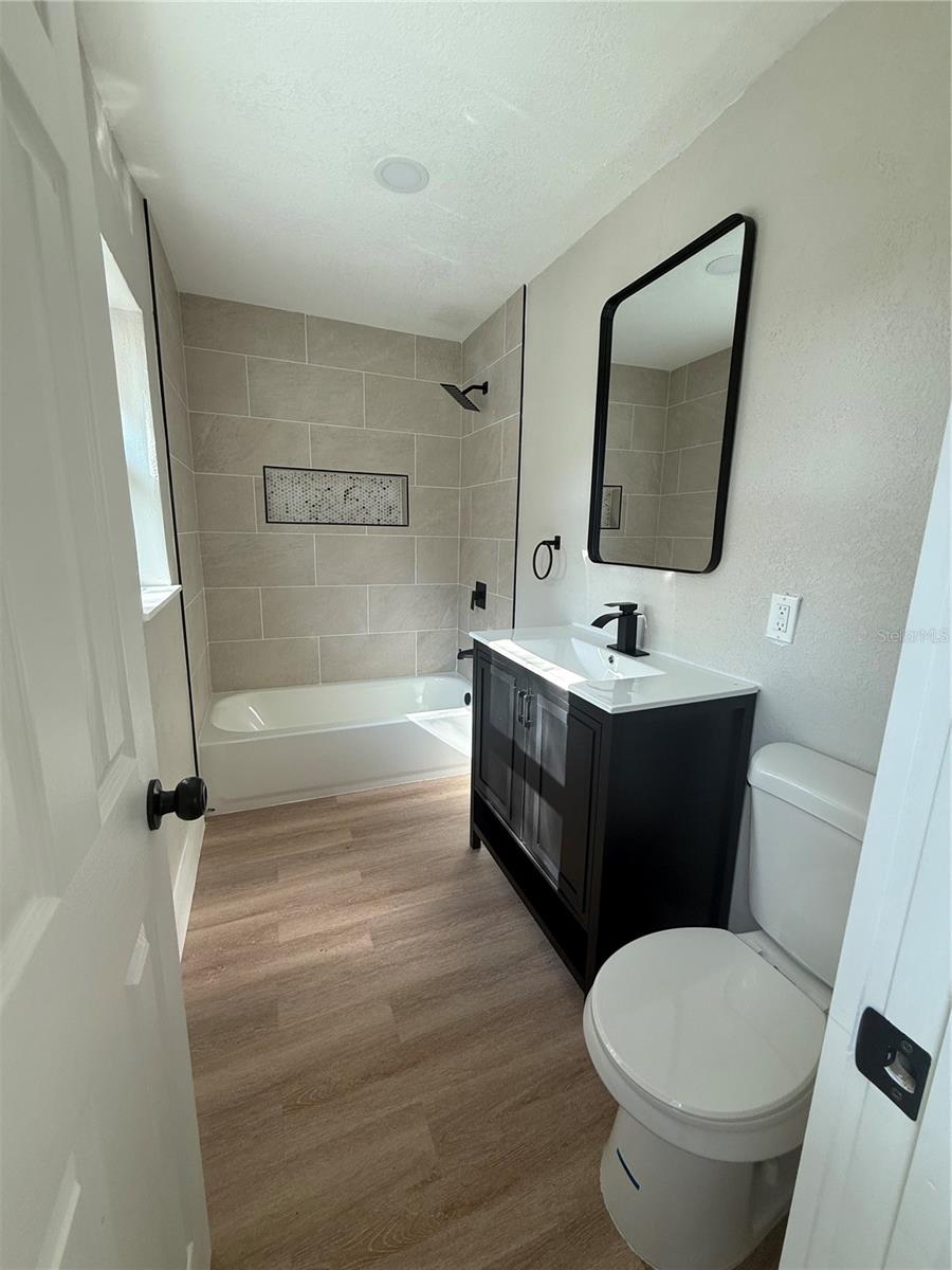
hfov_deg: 85.7
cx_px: 476
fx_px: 513
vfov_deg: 102.1
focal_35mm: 14
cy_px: 635
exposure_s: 1/99
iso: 100
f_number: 2.2
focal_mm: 2.22
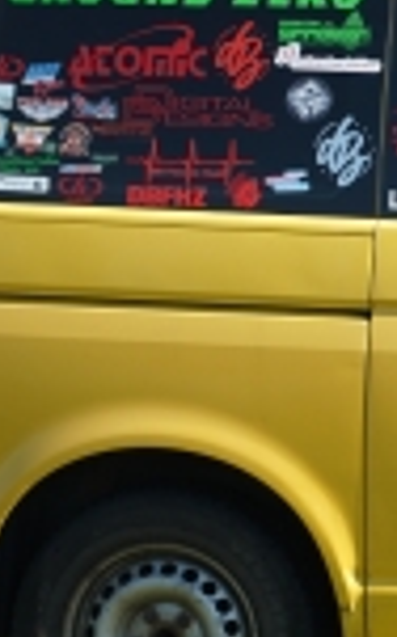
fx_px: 3698
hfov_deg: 5.9
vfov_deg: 9.9
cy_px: 354
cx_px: 1031
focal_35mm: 213
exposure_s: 1/320
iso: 200
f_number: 7.1
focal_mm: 45
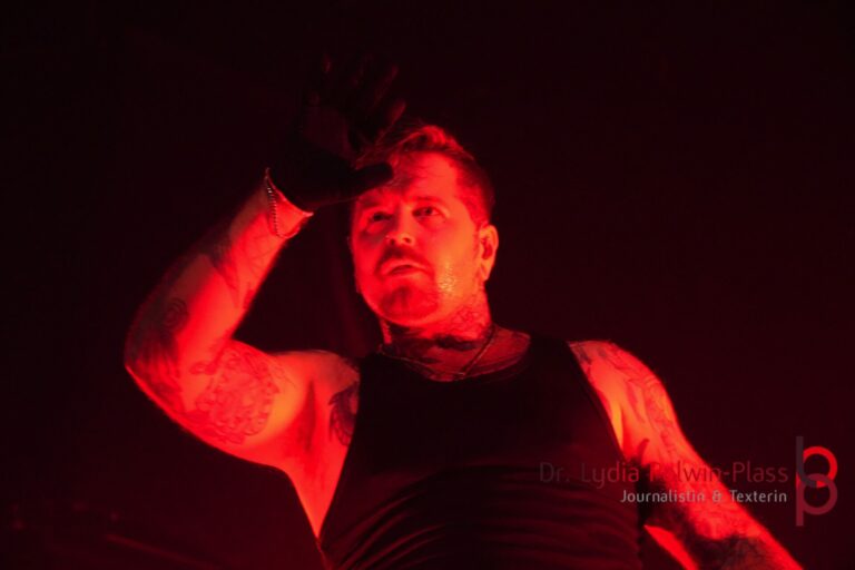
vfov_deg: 15.7
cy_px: 285
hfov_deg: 23.4
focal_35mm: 87
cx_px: 428
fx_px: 2066
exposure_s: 1/160
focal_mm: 58
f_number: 4.5
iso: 5000
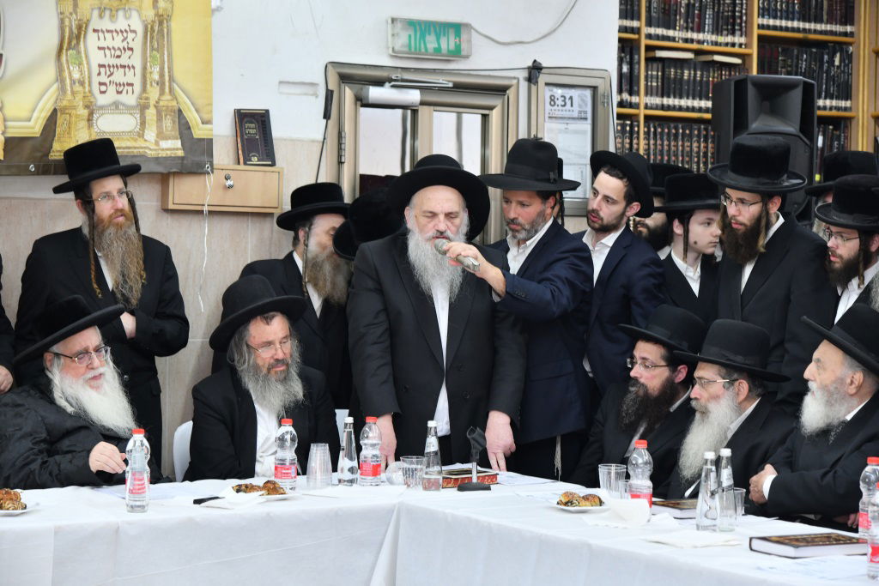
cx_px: 440
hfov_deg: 26.0
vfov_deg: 17.5
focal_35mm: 78
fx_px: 1905
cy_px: 293
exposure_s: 1/125
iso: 1000
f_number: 5
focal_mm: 78
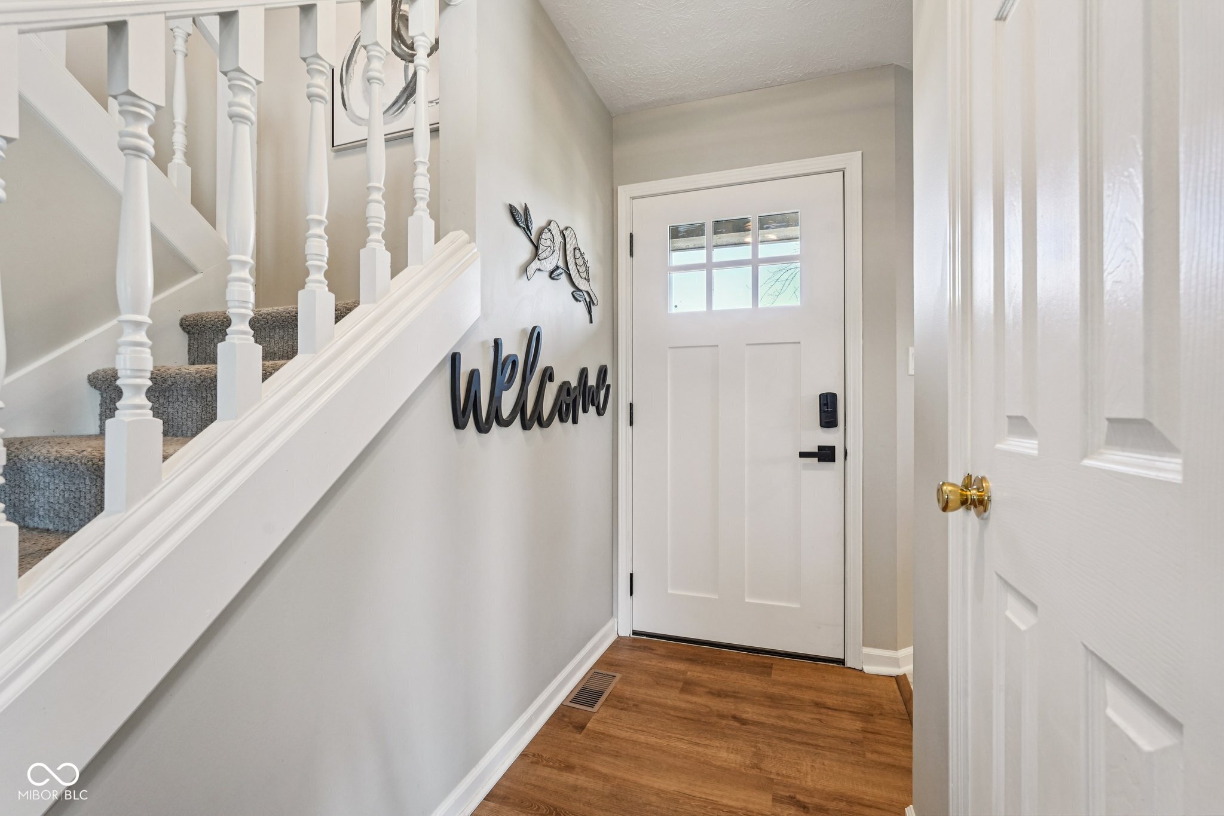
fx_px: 544
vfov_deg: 73.7
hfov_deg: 96.7
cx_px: 612
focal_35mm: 16
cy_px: 408
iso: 800
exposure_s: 1/30
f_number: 8
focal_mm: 16
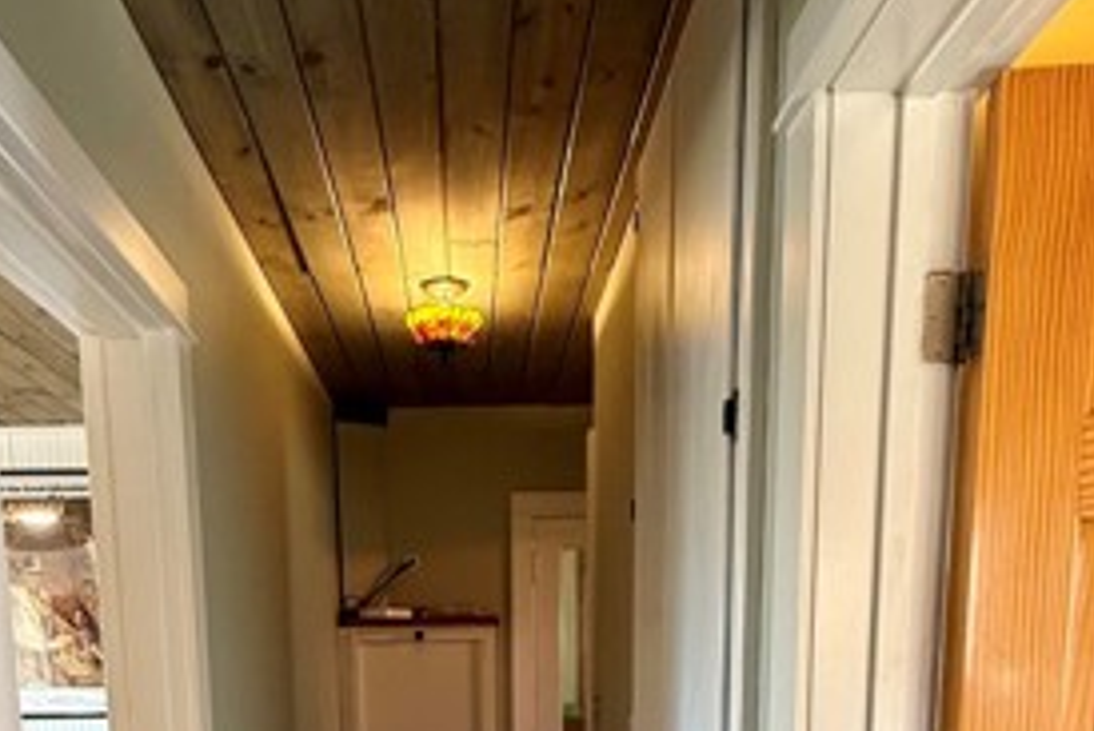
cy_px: 851
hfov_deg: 55.6
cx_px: 467
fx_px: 1034
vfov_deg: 32.8
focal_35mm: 34
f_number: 2.2
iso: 320
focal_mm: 2.22
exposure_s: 1/60
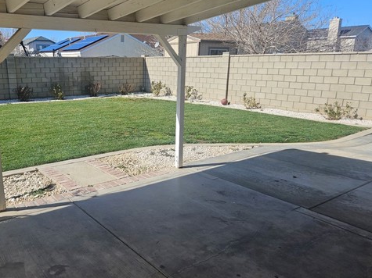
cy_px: 141
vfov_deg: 45.4
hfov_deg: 57.6
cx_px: 137
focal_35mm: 31
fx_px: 333
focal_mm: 5.4
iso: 32
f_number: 1.8
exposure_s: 1/1686
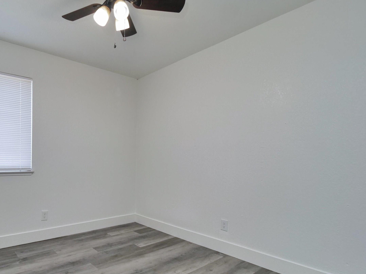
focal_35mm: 20
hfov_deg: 79.1
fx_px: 211
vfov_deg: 65.4
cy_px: 165
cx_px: 122
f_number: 5
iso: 800
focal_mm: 7
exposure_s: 1/160
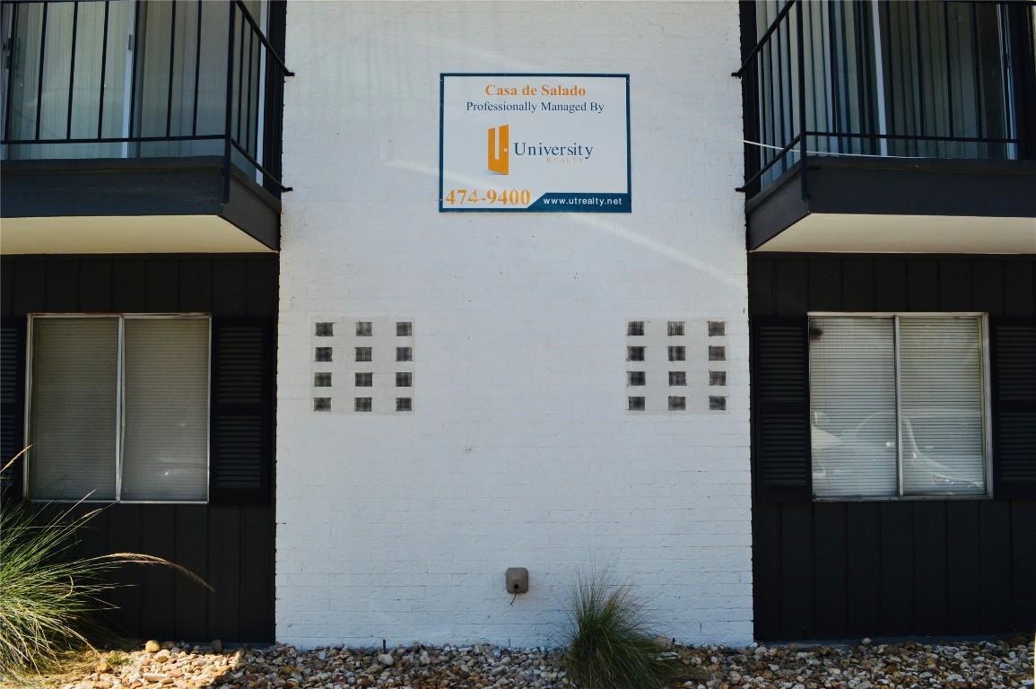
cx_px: 518
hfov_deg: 62.0
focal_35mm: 30
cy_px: 344
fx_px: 863
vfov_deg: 43.5
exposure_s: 1/400
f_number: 11
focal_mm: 20
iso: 400
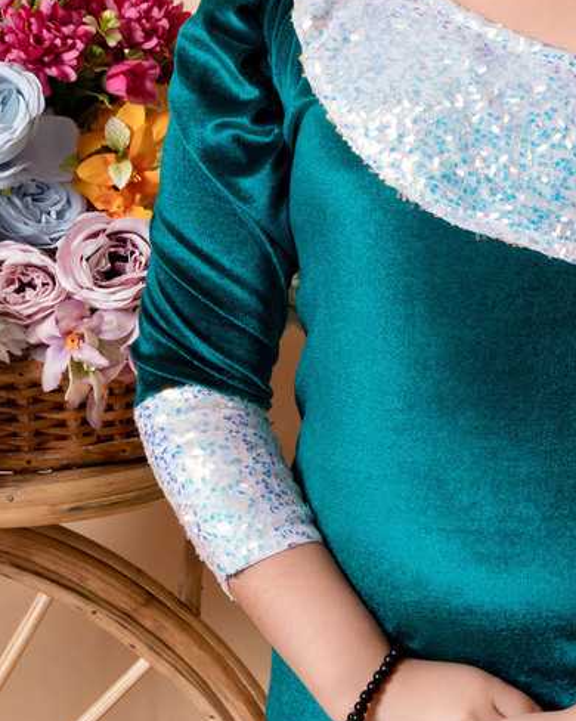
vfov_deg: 14.8
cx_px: 481
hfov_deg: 11.9
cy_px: 106
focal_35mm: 129
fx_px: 2751
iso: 320
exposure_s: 1/160
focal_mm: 67
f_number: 13
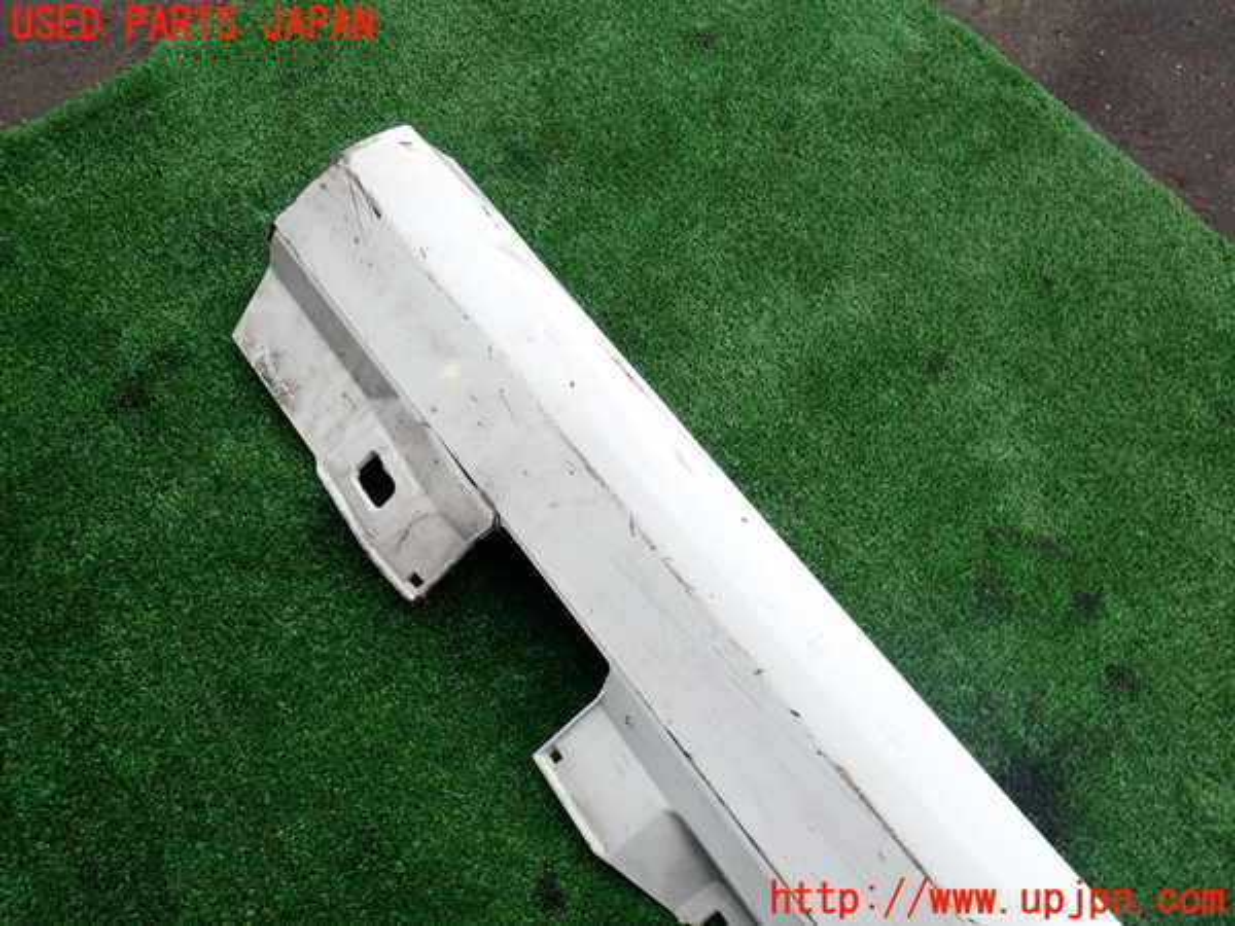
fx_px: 1070
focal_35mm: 30
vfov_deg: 46.8
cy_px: 463
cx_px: 618
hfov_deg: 60.0
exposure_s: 1/160
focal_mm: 5.4
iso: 100
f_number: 3.2
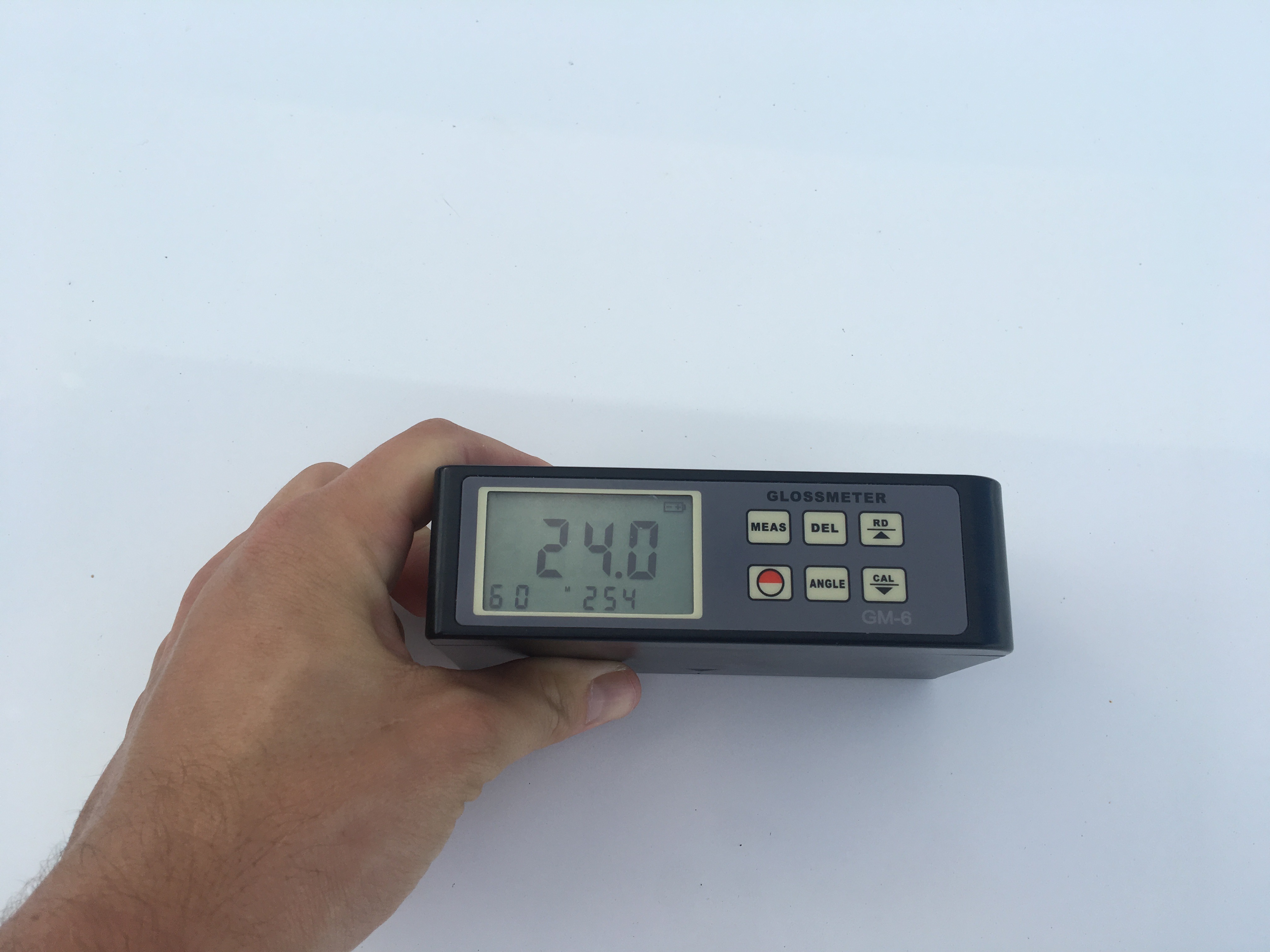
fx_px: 1064
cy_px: 476
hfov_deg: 61.7
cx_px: 635
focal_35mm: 29
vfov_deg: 48.2
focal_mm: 4.15
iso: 25
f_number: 2.2
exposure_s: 1/625
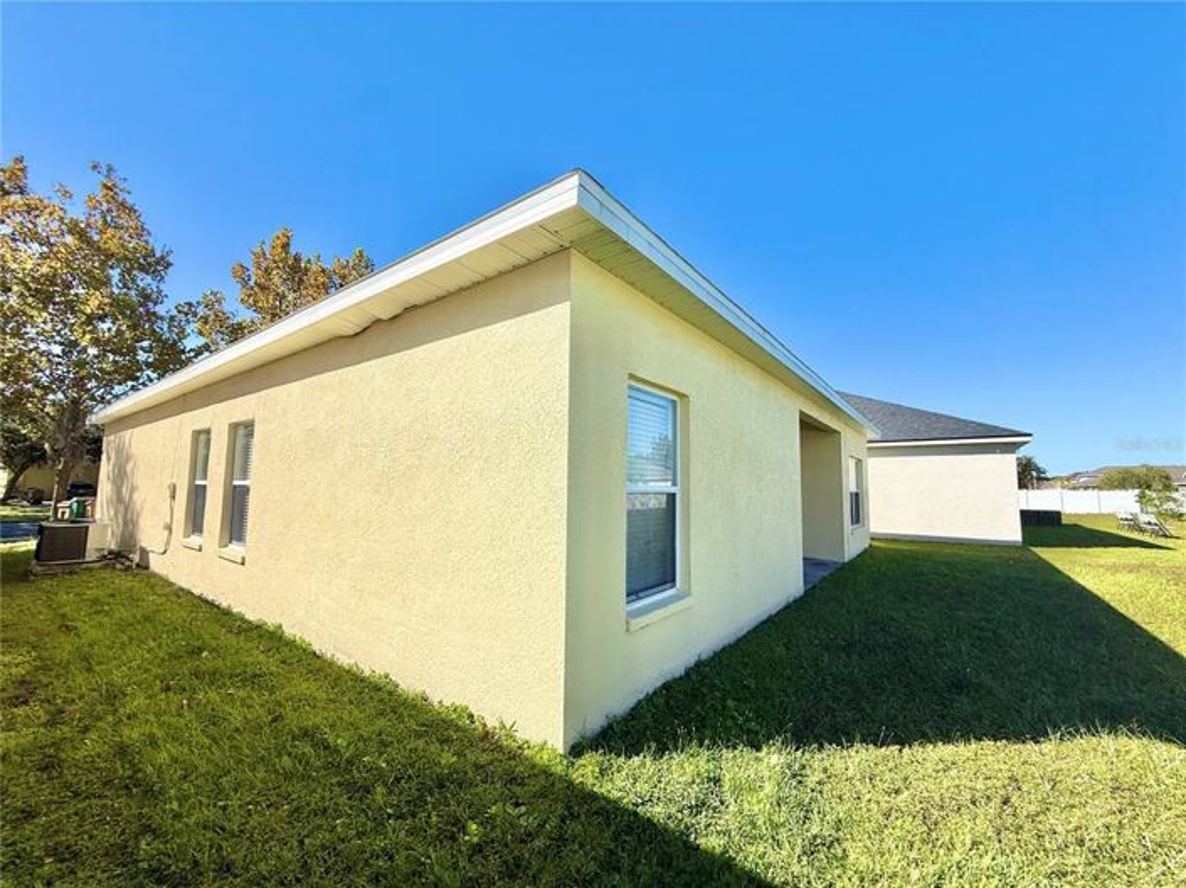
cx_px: 593
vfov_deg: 85.6
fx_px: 479
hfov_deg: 102.1
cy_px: 444
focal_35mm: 14
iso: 50
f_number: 2.2
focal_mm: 2.22
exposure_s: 1/3460
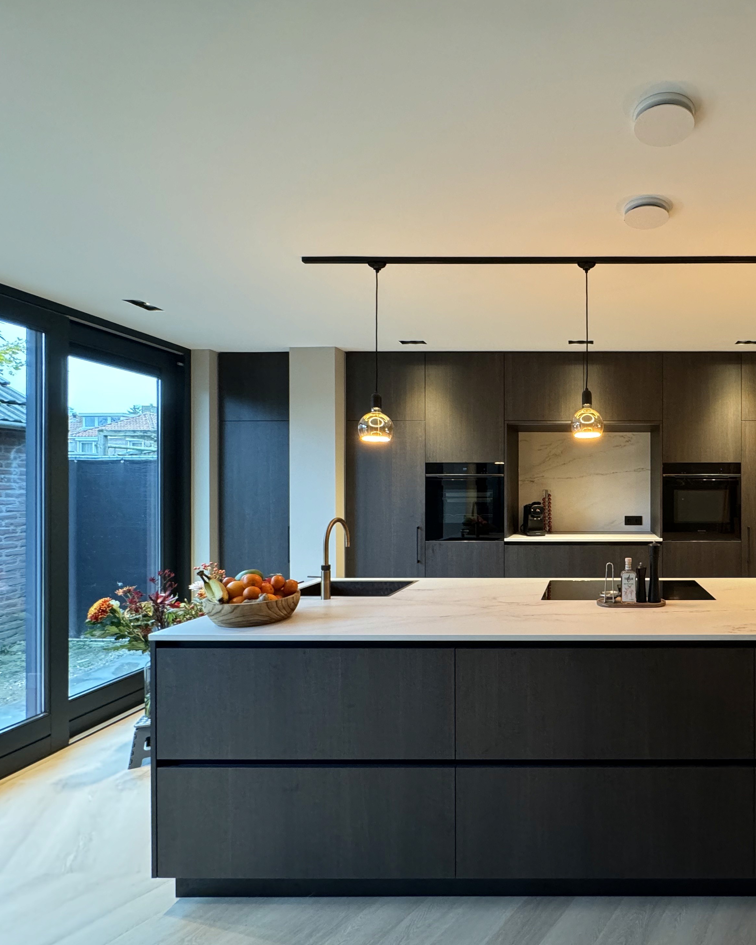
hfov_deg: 65.2
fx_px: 531
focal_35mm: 19
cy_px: 489
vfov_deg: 83.3
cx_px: 593
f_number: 2.2
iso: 250
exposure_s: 1/50
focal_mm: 2.22
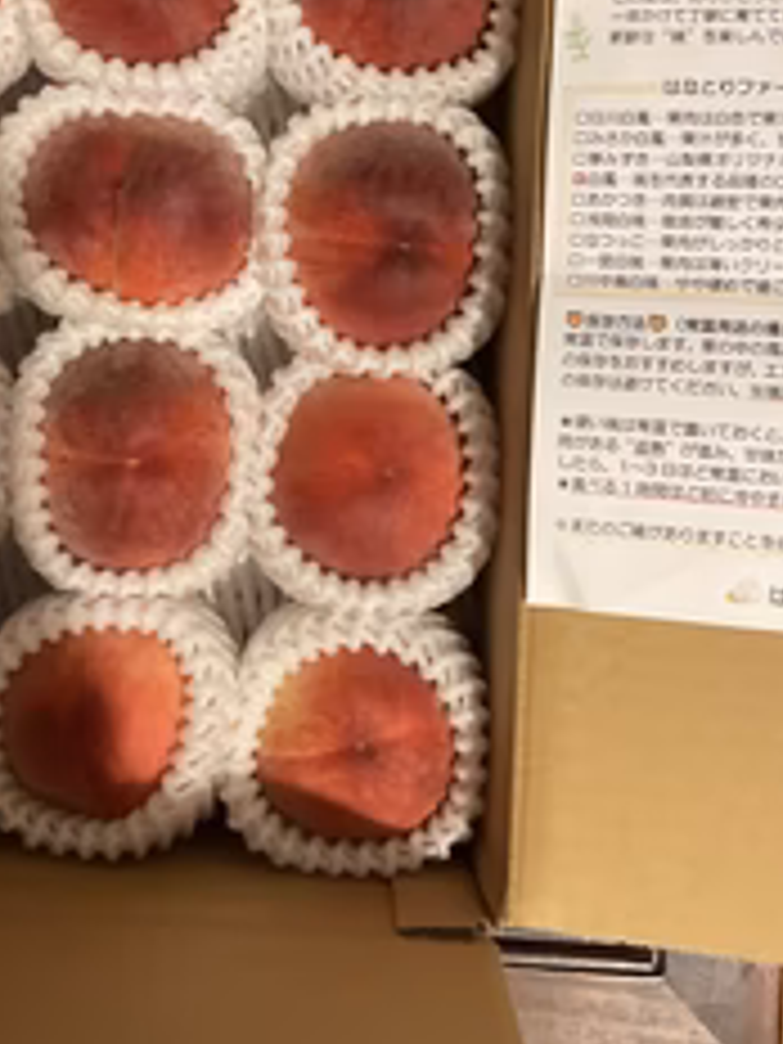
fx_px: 1508
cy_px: 315
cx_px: 292
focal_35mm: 50
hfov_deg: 29.0
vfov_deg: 37.6
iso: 320
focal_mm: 3
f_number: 1.8
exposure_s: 1/40
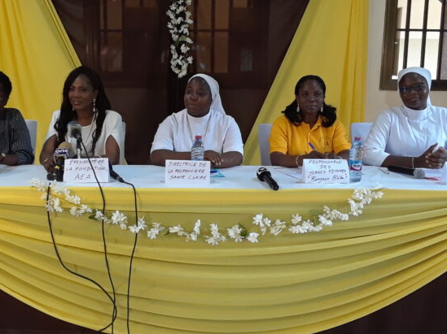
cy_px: 163
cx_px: 173
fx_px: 542
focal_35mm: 42
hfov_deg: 44.5
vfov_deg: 34.3
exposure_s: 1/30
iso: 160
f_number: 1.9
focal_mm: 2.47
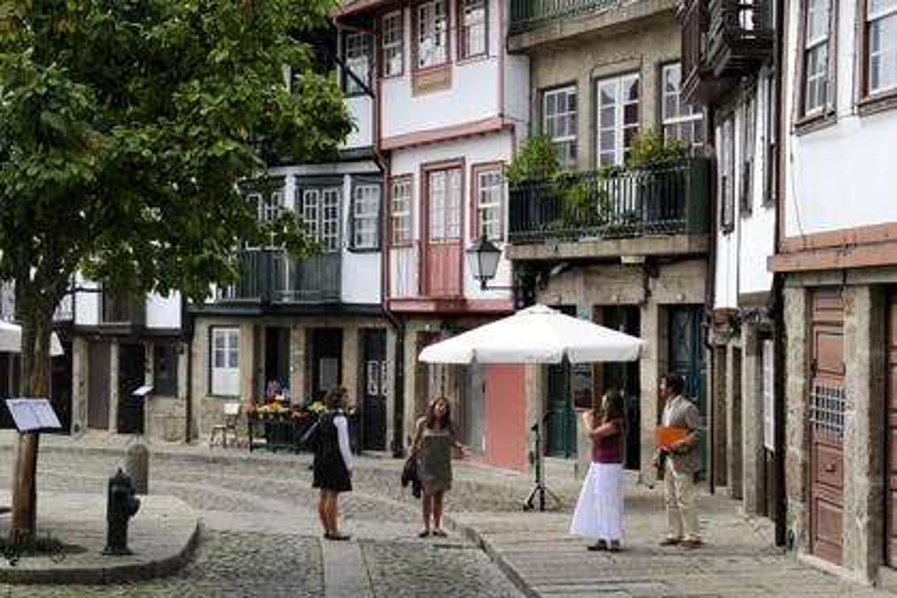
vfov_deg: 19.5
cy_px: 299
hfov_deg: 28.8
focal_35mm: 70
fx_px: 1744
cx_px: 448
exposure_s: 1/160
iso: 400
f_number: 16
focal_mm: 70
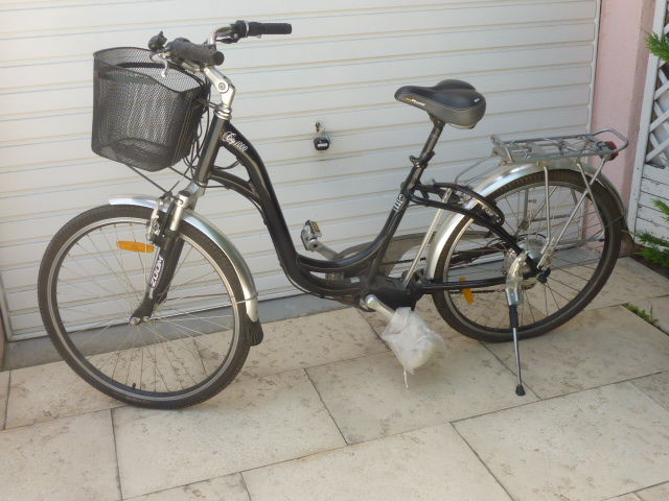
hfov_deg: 47.9
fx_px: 754
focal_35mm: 39
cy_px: 250
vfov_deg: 36.8
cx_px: 334
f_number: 4
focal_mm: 4.1
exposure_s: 1/160
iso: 80
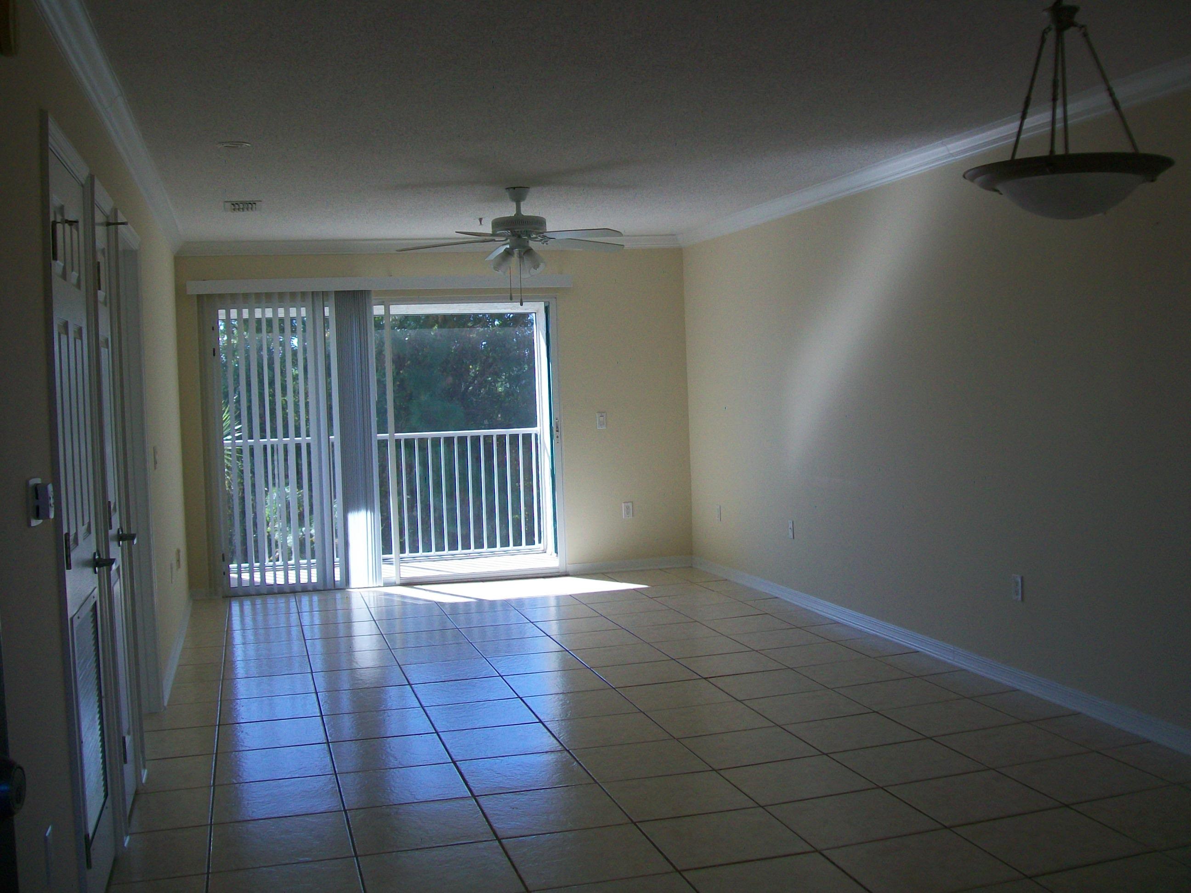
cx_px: 596
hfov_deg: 51.4
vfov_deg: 39.7
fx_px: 1239
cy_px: 446
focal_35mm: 36
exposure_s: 1/200
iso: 64
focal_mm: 6
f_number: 2.7
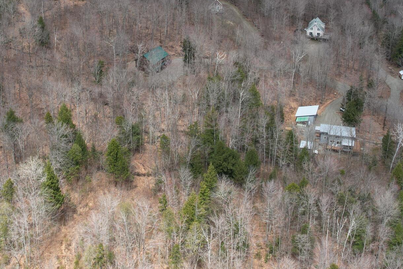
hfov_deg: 36.8
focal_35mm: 54
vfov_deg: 24.3
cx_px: 184
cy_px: 21
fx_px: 605
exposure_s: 1/1250
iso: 100
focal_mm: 8.38
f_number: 2.8
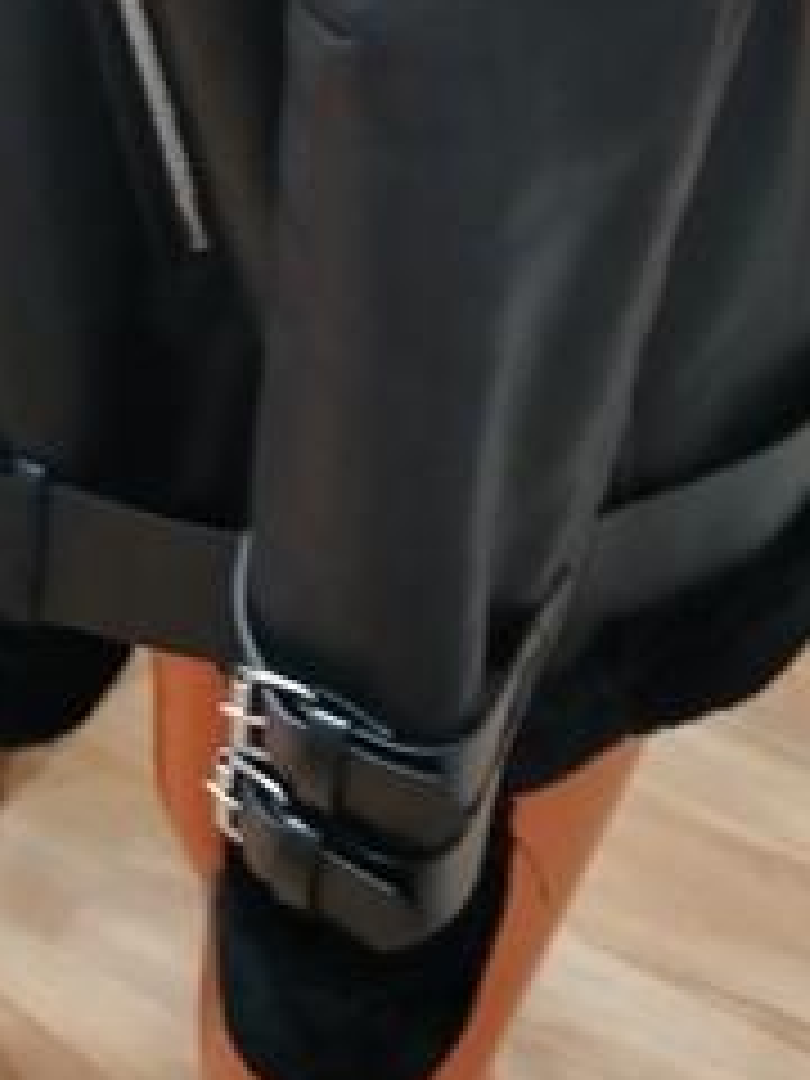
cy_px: -387
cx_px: 297
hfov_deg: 18.4
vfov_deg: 21.6
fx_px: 2496
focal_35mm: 80
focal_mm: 5.25
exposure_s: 1/20
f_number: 1.75
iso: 2975
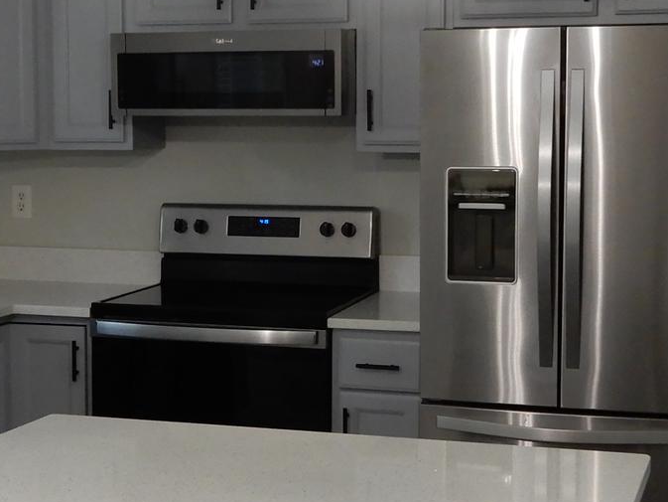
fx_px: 1409
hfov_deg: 26.7
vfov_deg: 20.2
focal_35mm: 73
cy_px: 246
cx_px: 294
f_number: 3.4
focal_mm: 4.3
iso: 280
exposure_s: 1/30
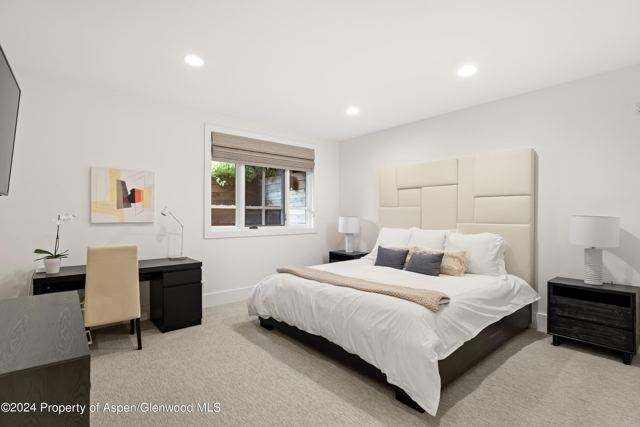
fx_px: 338
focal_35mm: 19
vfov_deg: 64.6
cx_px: 320
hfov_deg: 86.9
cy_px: 214
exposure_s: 1/2.5
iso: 320
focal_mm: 19
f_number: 7.1
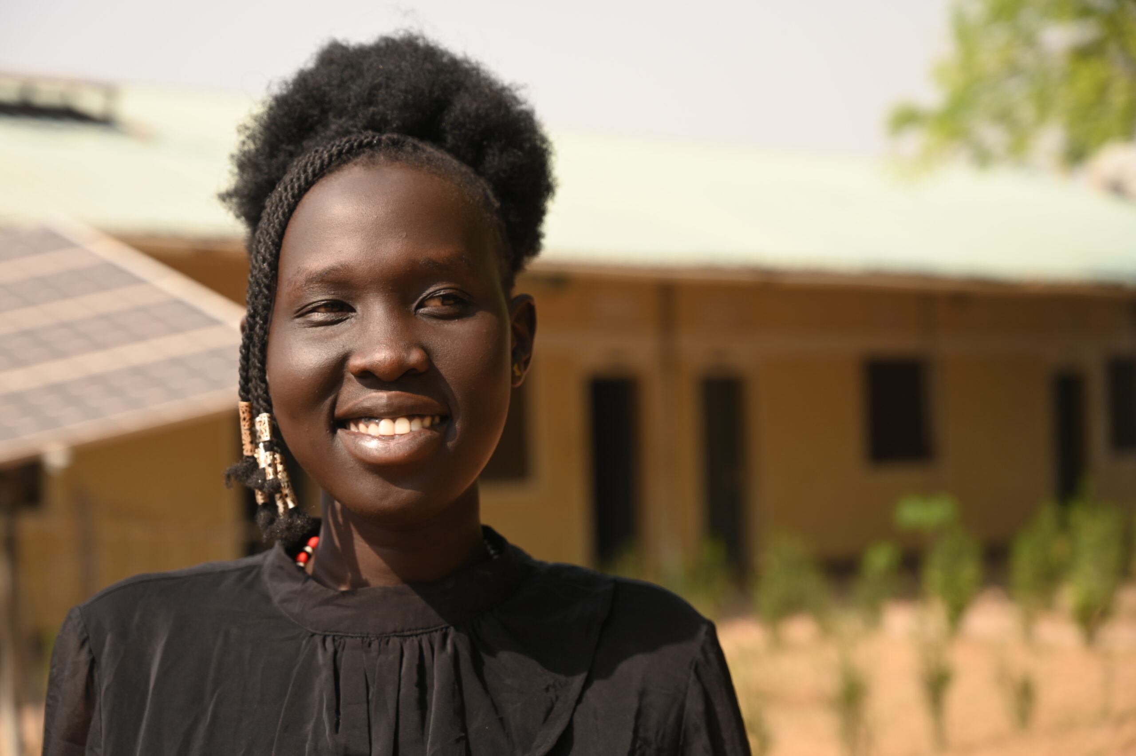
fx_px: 2207
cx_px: 568
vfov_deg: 19.4
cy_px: 378
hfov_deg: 28.9
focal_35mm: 70
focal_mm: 70
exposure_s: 1/400
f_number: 5
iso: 100
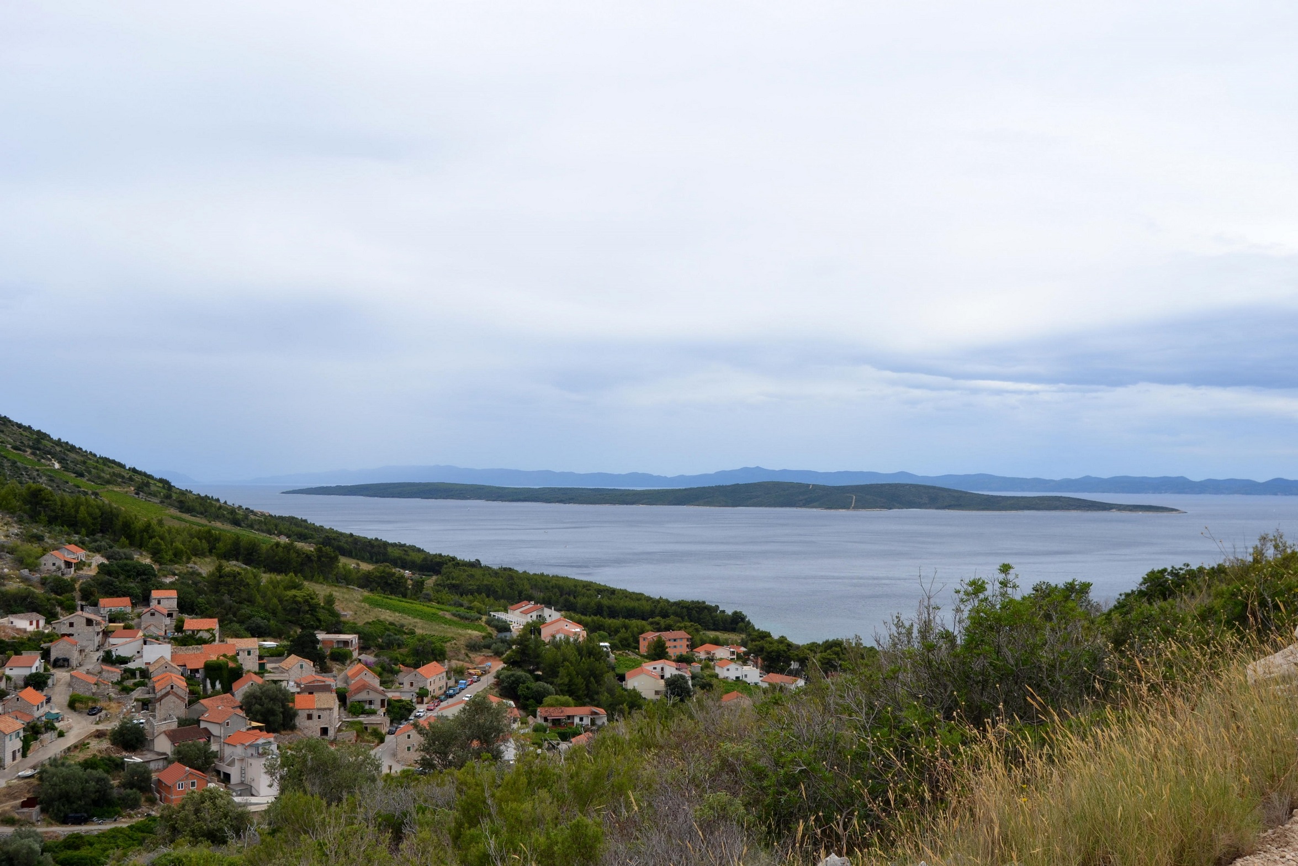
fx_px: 1190
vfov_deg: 40.0
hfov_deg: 57.2
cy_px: 433
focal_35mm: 33
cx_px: 649
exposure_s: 1/320
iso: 100
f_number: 9
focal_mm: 22
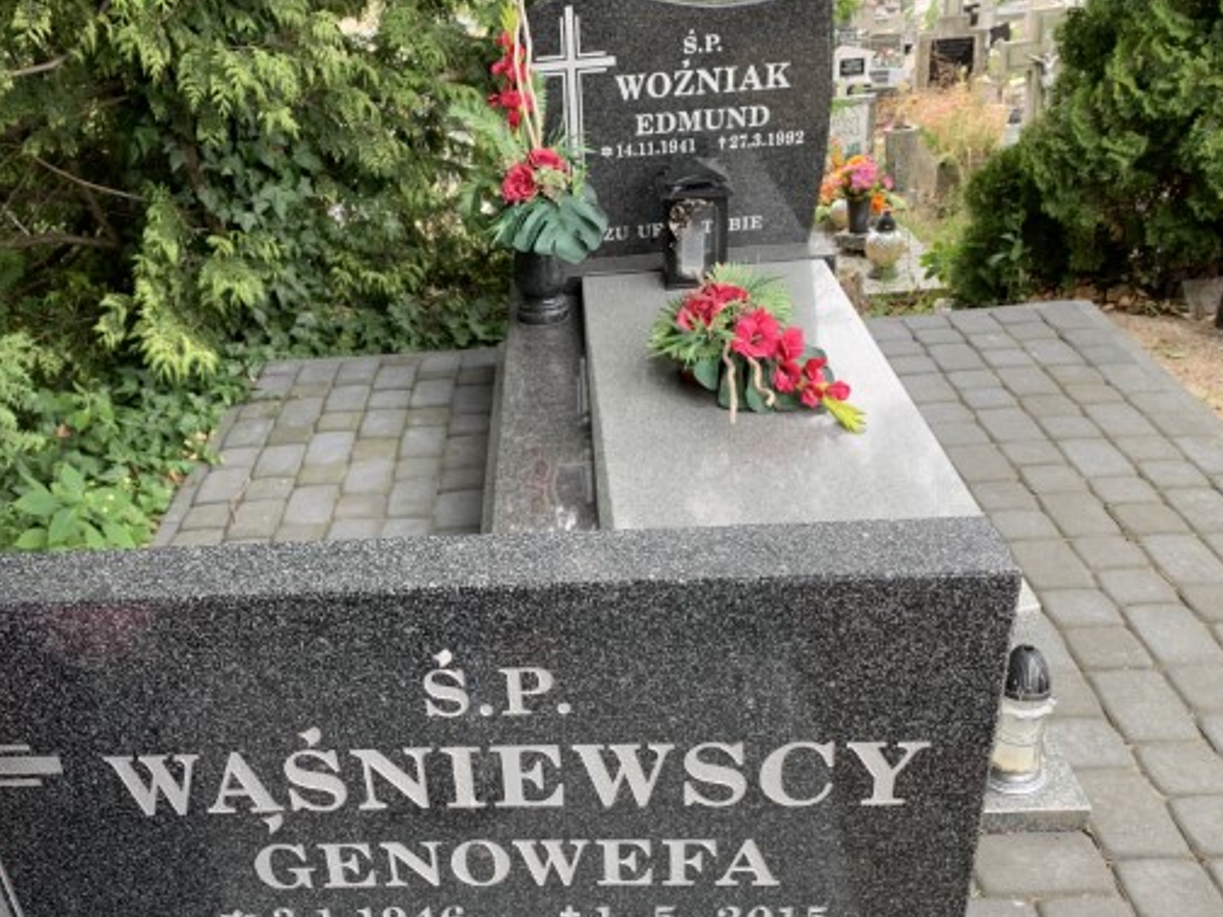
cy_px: 573
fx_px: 1166
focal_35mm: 33
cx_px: 480
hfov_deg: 54.9
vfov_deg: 42.6
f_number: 1.8
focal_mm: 4.25
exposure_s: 1/121
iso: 32
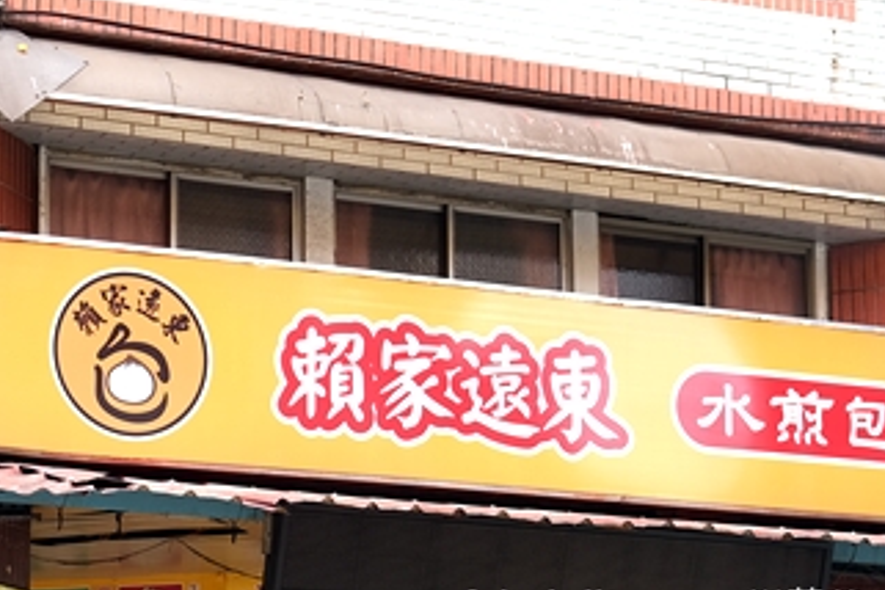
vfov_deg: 13.7
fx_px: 2409
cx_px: -22
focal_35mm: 98
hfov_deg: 20.1
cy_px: 623
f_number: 2.8
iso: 125
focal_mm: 23
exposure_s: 1/220
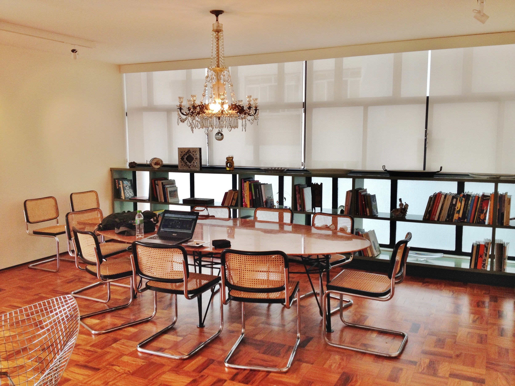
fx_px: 521
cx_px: 258
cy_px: 193
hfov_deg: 52.6
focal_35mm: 35
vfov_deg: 40.7
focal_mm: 4.28
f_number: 2.4
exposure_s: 1/60
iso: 50
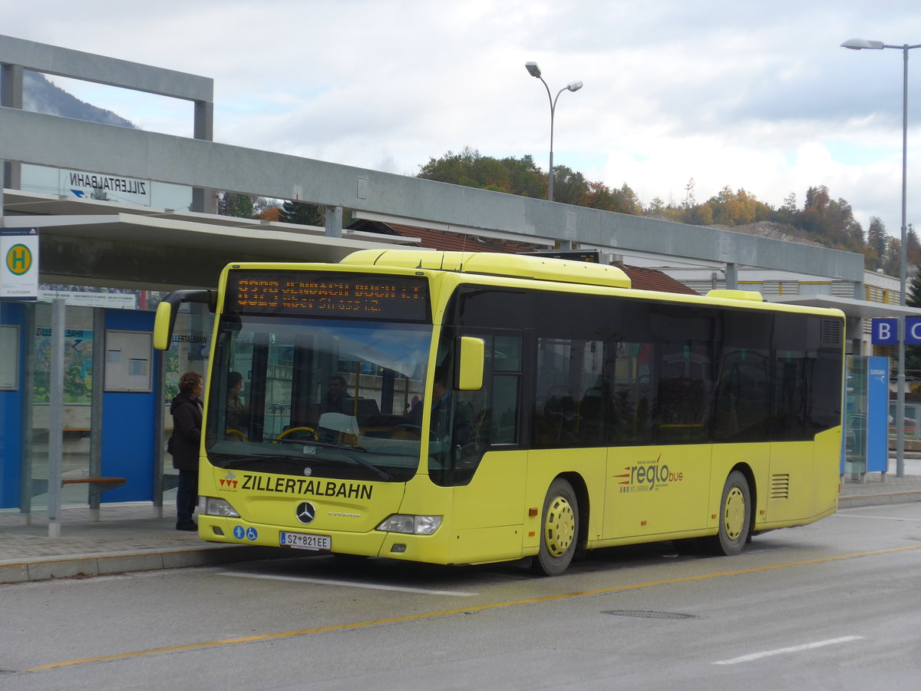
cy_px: 346
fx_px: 2740
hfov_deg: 19.1
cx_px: 460
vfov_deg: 14.4
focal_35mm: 103
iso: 80
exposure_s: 1/160
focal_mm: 20.4
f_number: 4.8
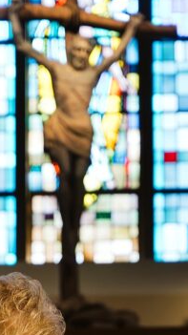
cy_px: 477
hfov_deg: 5.9
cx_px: 33
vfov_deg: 10.2
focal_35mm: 205
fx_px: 1820
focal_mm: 67
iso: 1250
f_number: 3.5
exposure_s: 1/320
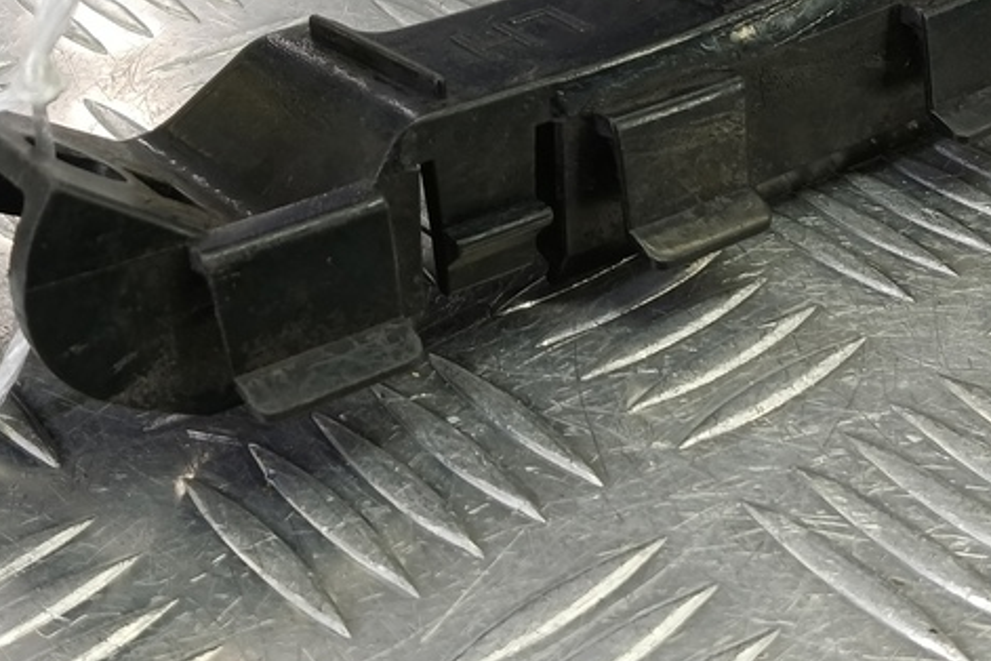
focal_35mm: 52
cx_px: 577
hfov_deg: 38.1
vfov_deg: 24.9
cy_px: 15
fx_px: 1431
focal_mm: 4.11
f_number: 1.6
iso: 151
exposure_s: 1/50
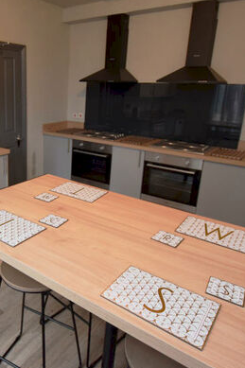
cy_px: 157
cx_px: 36
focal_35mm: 27
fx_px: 276
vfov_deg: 67.0
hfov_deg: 44.6
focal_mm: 10
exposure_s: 1/60
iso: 1100
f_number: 3.5
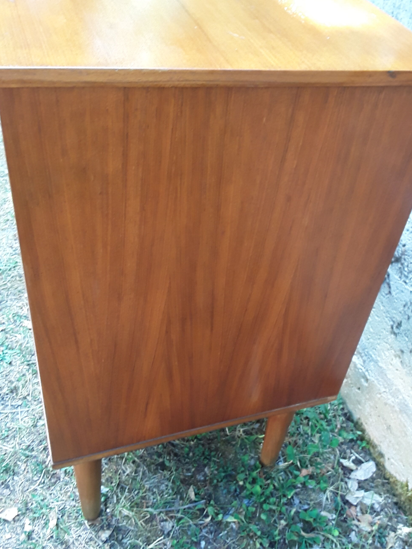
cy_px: 303
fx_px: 540
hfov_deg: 41.5
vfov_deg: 53.9
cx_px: 258
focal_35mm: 34
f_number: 1.9
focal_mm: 2.91
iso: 80
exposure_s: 1/33
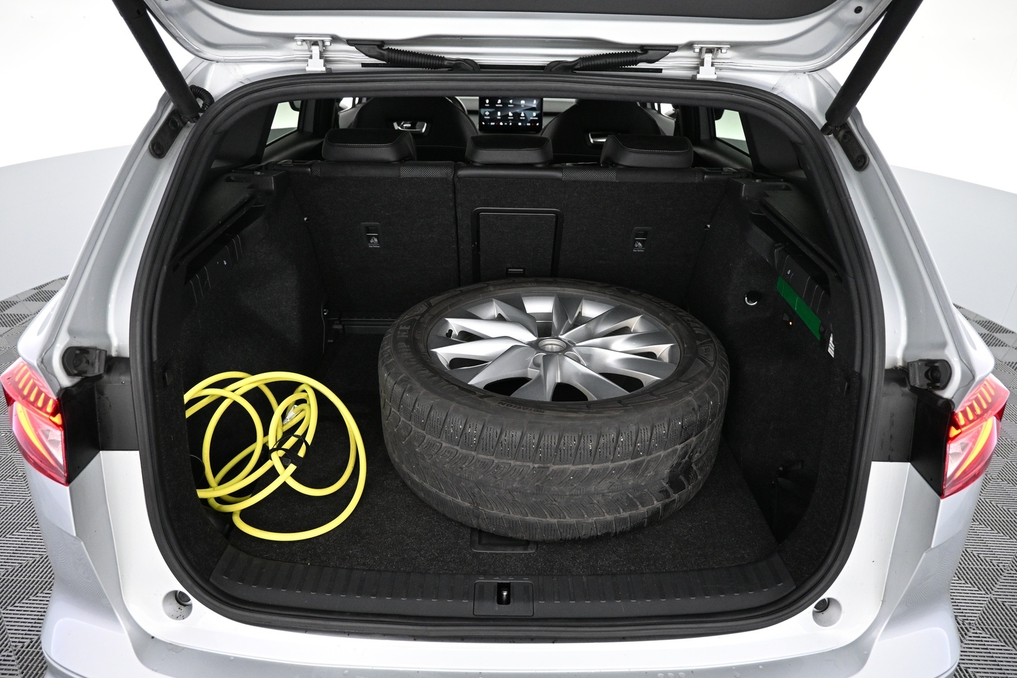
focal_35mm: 24
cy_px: 339
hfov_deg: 73.7
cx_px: 508
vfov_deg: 53.1
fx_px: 678
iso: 1600
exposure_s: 1/50
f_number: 3.5
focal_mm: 16
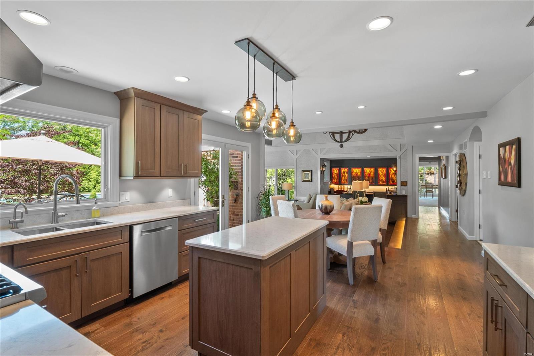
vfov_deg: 73.7
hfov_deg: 96.7
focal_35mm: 16
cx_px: 267
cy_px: 178
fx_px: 237
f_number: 8
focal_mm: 8
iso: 400
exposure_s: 1/4
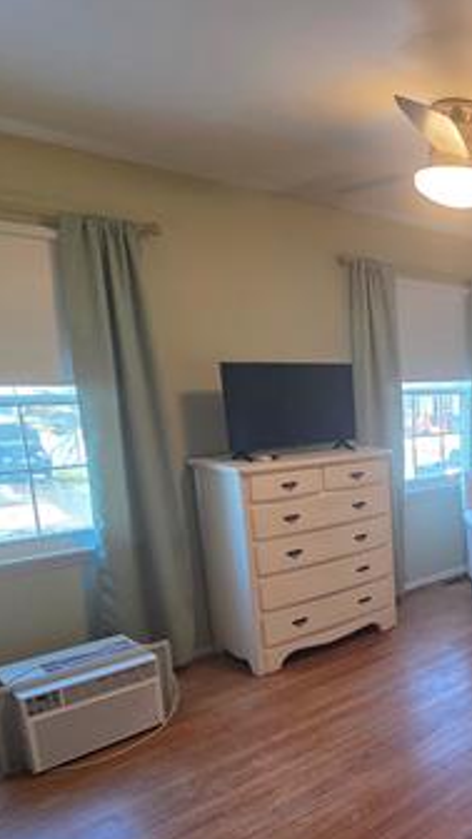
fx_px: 601
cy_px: 509
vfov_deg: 69.1
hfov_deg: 35.0
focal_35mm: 27
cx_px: 552
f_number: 2.2
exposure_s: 1/60
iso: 160
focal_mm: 2.2
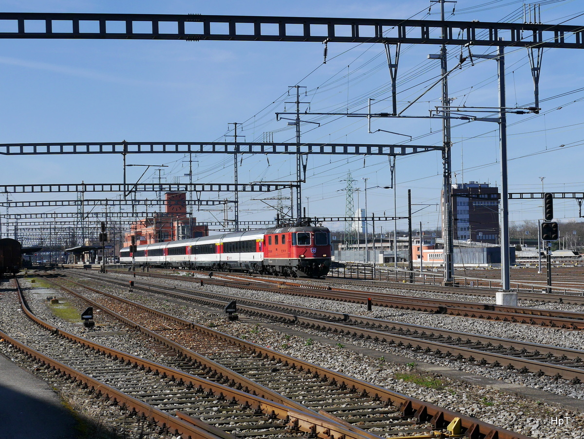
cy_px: 220
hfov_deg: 36.8
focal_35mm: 52
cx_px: 292
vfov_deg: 28.1
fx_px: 878
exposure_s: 1/400
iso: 160
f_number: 9
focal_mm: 26
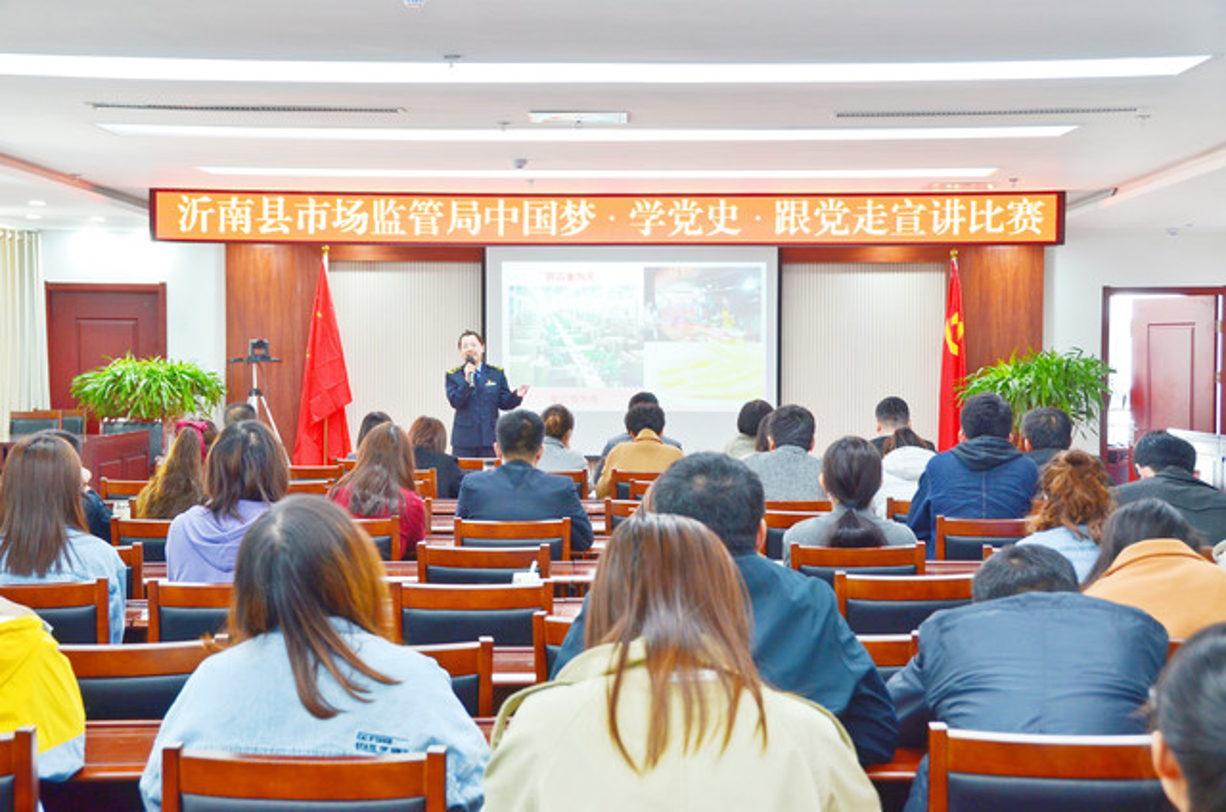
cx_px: 613
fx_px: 2243
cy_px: 406
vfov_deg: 20.5
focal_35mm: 66
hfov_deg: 30.6
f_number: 8
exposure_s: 1/15
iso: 450
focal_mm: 44
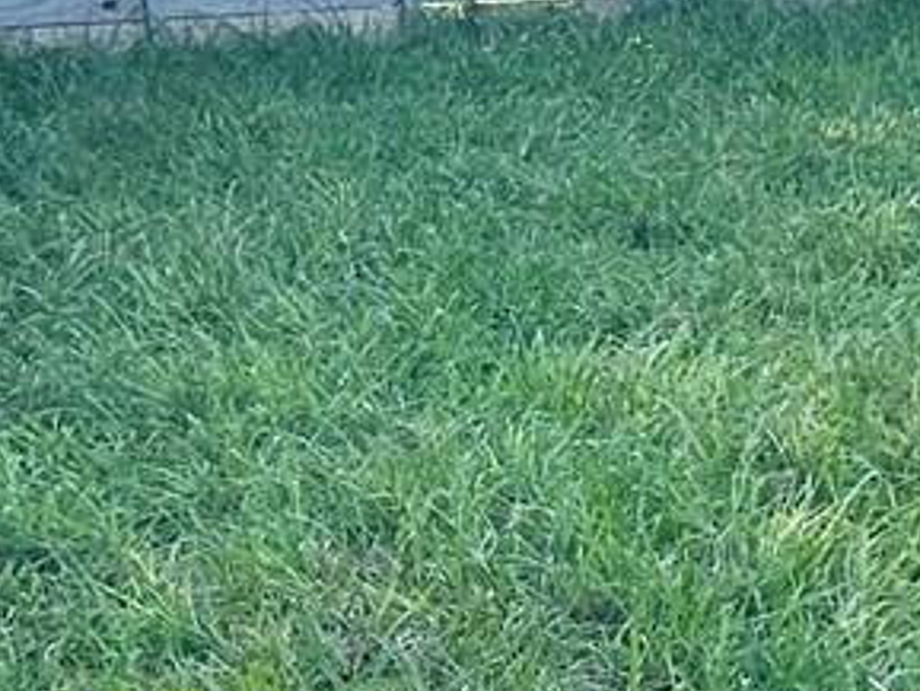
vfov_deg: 11.2
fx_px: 3536
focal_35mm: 133
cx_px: 2079
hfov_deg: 12.3
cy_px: 306
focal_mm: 6.86
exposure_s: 1/785
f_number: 1.78
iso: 80
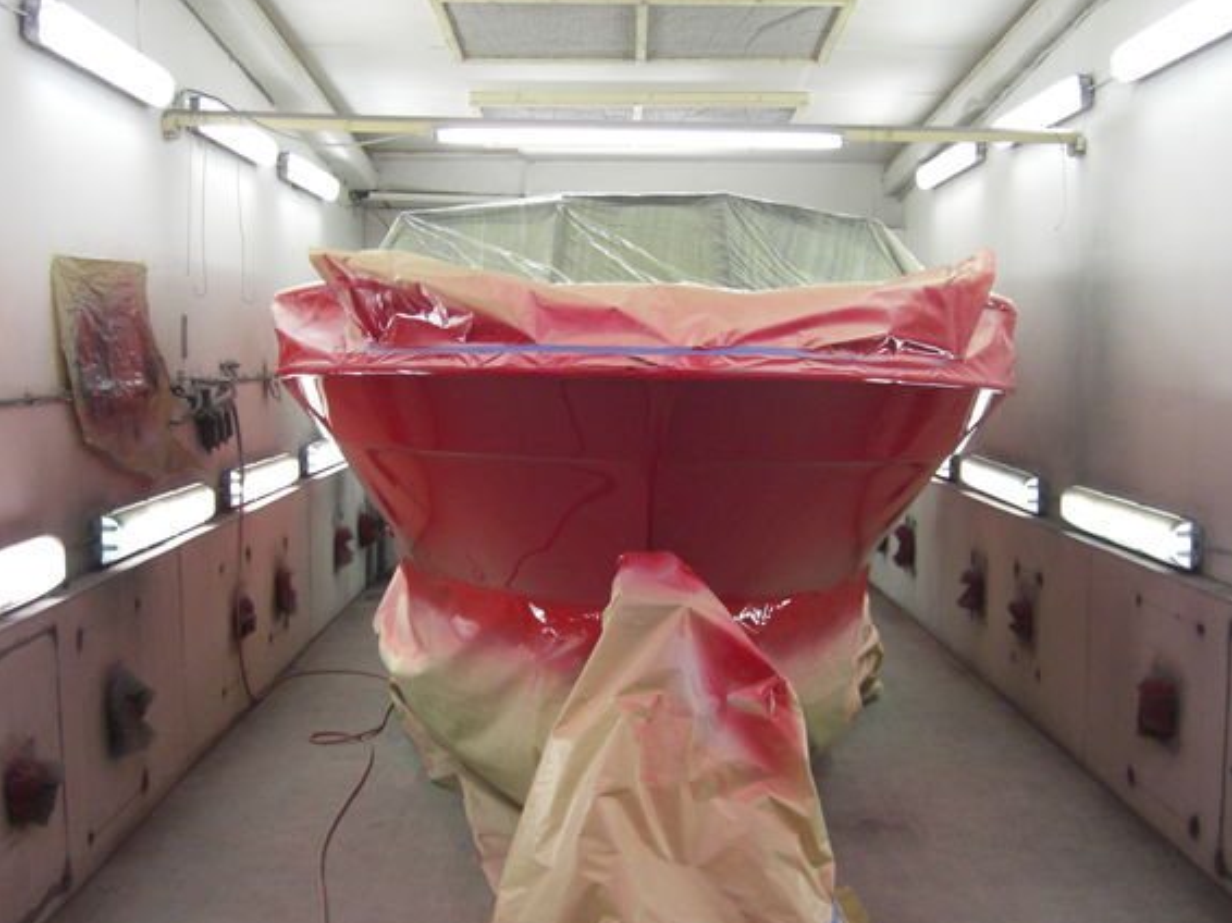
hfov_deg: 43.9
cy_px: 468
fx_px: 1530
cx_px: 623
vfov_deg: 33.6
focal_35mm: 43
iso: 400
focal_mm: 7.9
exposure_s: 1/60
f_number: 2.8
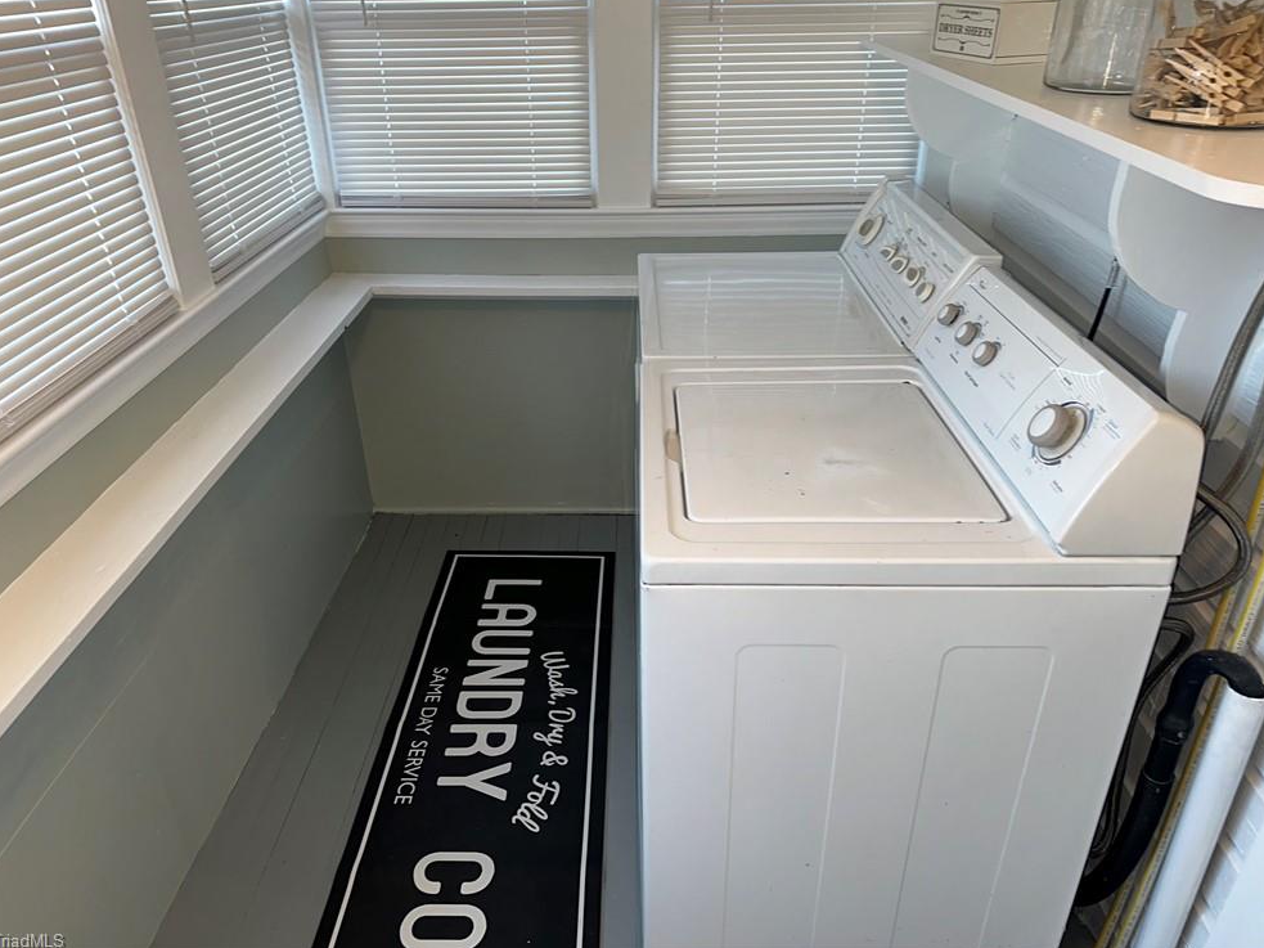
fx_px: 913
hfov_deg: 69.4
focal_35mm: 25
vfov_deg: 54.9
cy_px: 459
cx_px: 630
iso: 64
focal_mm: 6.86
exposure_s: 1/27
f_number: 1.78
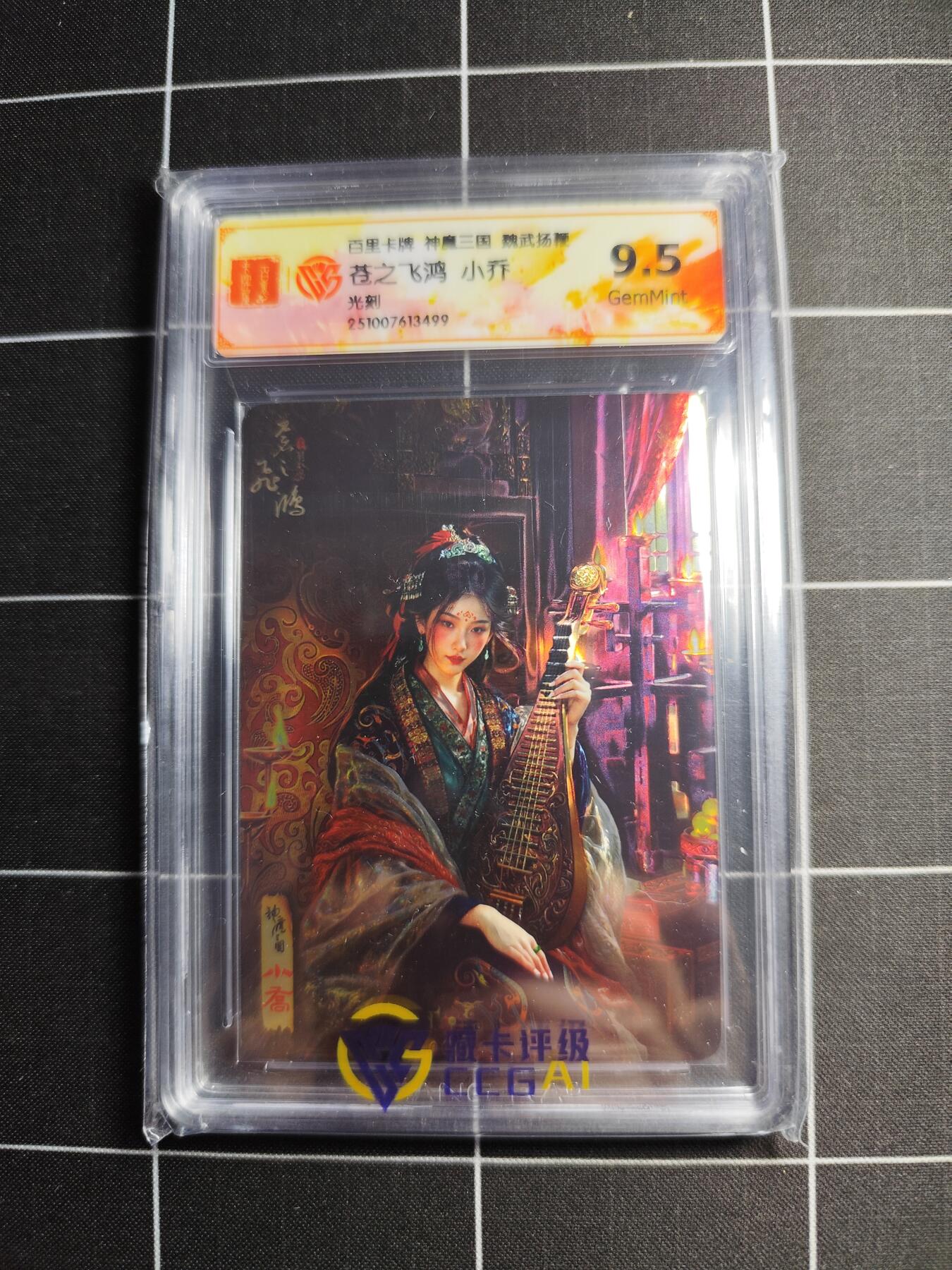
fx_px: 843
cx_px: 476
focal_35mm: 23
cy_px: 635
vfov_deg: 73.9
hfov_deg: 58.9
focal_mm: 6.14
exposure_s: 1/50
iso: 200
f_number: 1.65
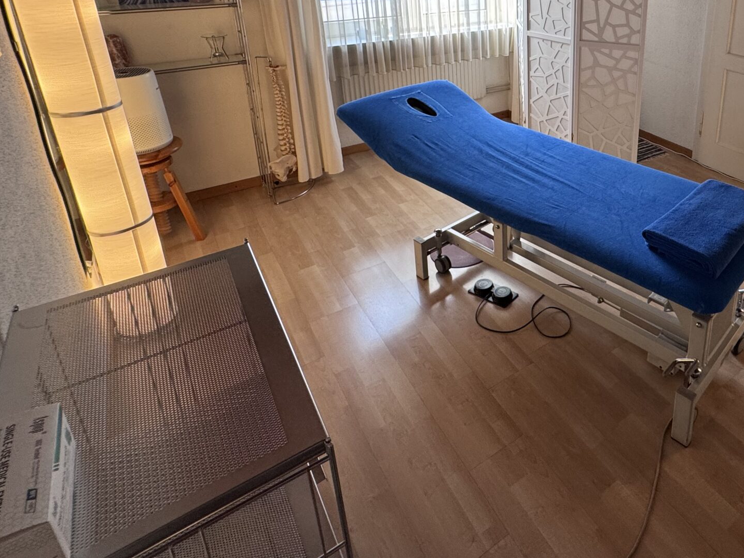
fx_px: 537
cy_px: 105
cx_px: 588
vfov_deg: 51.2
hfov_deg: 63.8
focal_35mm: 25
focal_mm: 2.22
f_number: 2.2
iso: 160
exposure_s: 1/100
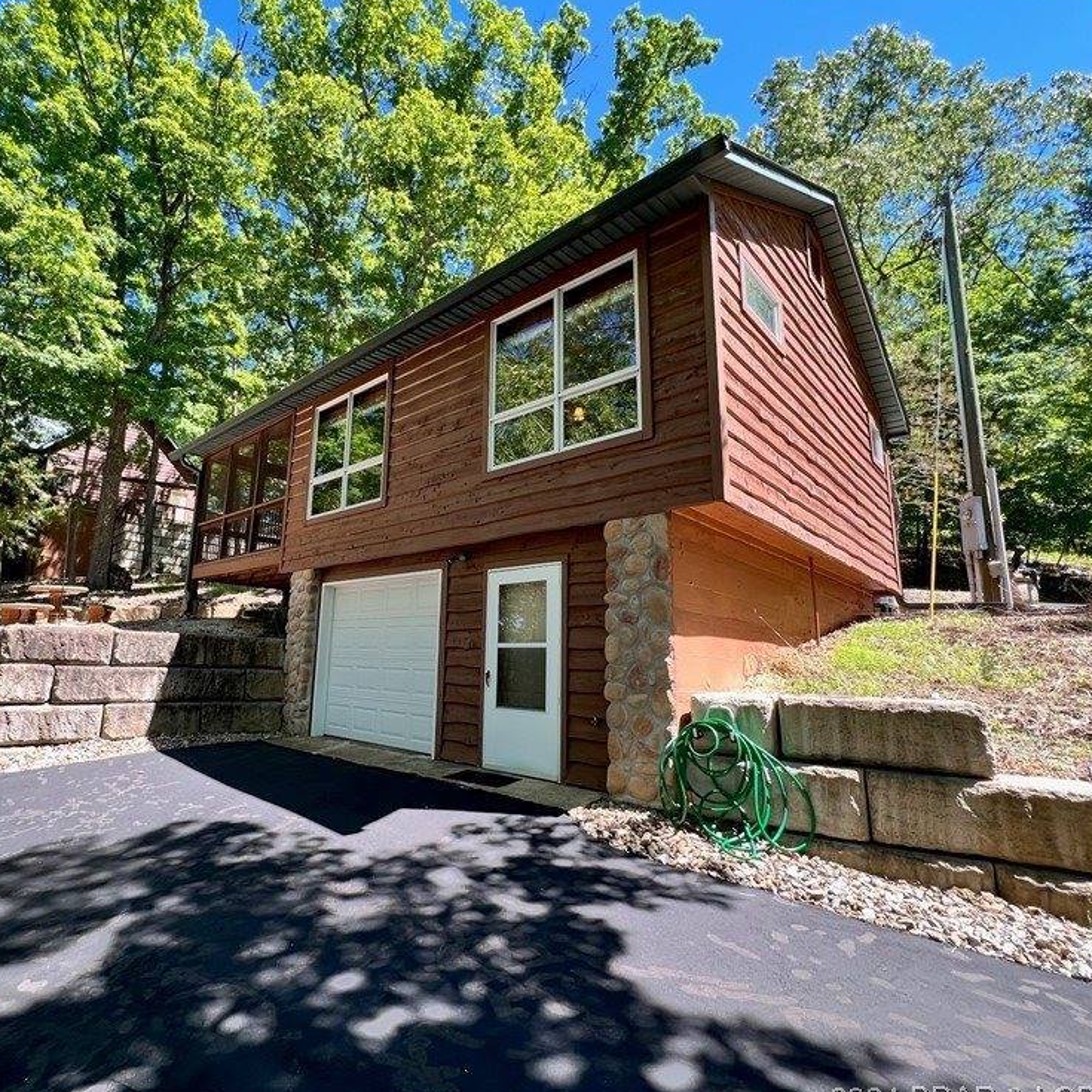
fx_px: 571
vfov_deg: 87.4
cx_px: 438
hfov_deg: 86.4
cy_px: 553
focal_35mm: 16
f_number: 1.8
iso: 32
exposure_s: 1/168
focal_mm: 1.57
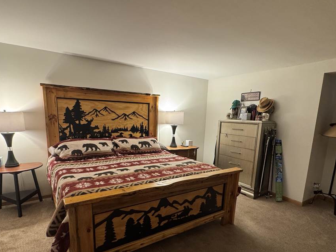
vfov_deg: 62.7
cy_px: 154
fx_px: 204
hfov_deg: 79.0
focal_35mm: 21
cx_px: 171
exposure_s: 1/60
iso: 250
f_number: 2.2
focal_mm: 2.22
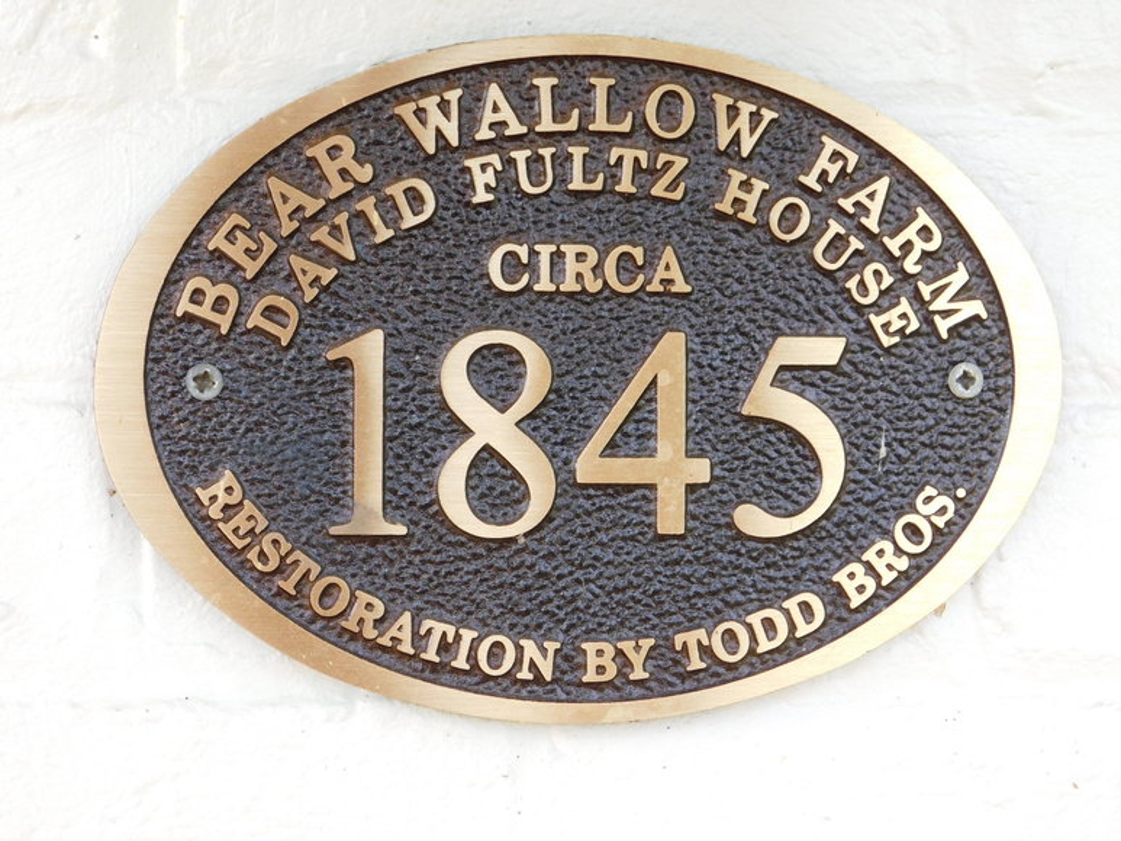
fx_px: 2300
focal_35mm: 71
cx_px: 560
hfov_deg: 27.4
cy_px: 420
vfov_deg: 20.7
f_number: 4.3
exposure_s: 1/100
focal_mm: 12.6
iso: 125
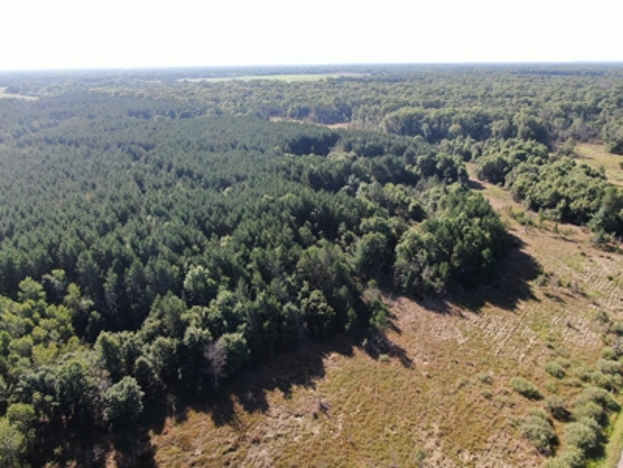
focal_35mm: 24
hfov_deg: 71.6
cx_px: 312
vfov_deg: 56.8
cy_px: 234
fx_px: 432
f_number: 2.8
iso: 110
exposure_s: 1/500
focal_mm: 4.39
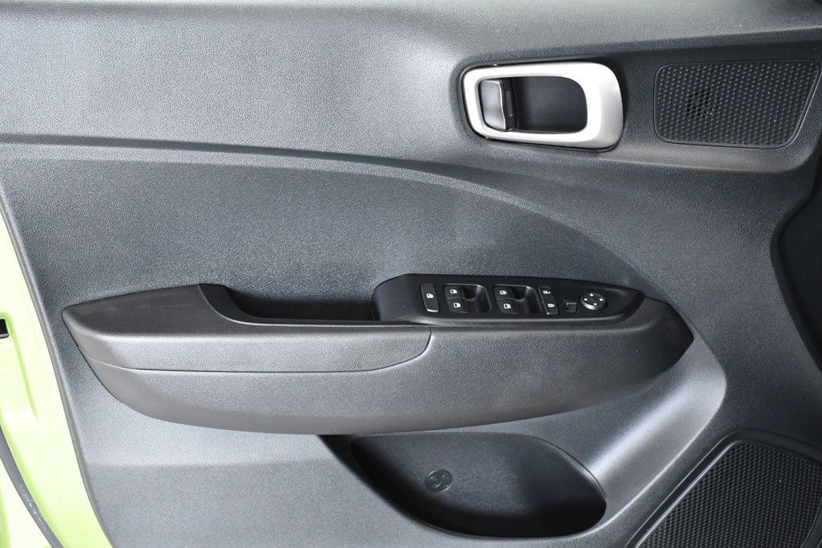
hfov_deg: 35.1
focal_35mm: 57
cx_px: 411
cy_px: 274
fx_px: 1301
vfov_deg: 23.8
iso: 2500
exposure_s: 1/125
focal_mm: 38
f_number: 5.6
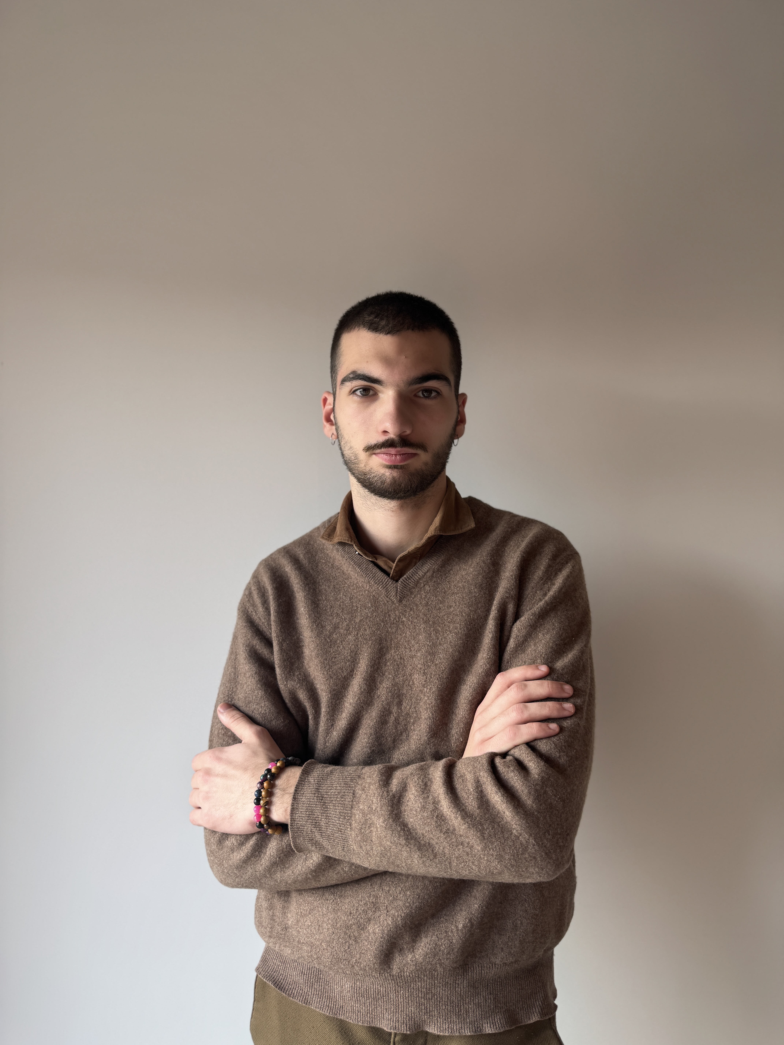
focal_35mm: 24
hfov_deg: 56.8
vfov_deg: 71.6
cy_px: 522
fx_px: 725
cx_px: 392
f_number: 1.78
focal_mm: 6.76
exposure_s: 1/121
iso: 80
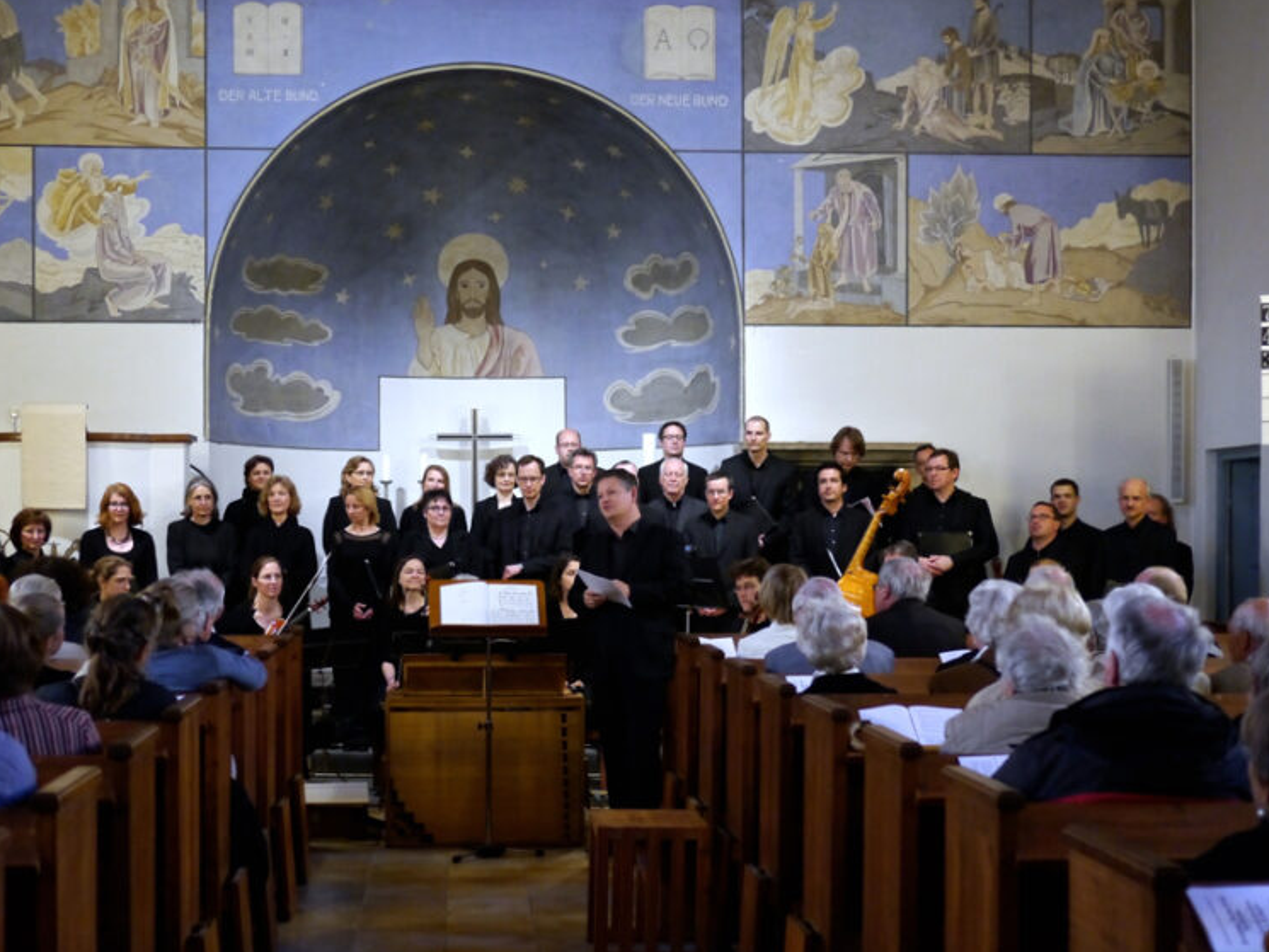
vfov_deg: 25.2
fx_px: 2127
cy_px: 545
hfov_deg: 33.2
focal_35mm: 58
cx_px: 547
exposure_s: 1/50
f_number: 1.8
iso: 800
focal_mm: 20
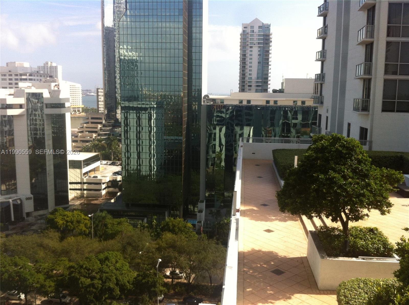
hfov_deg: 52.7
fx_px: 413
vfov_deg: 40.6
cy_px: 152
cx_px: 204
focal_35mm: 35
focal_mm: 3.85
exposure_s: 1/943
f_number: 2.8
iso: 80
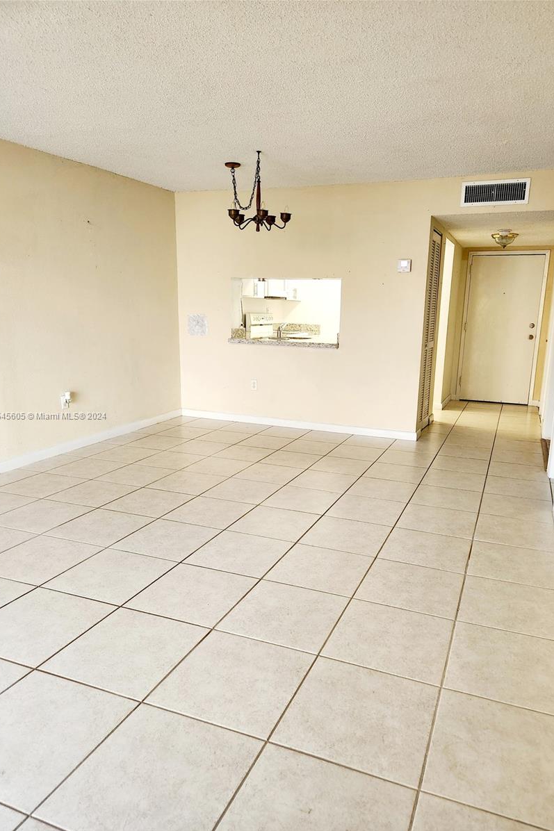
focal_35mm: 24
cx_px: 291
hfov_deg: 53.1
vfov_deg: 73.8
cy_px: 416
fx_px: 554
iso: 320
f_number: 1.8
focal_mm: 5.4
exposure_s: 1/120
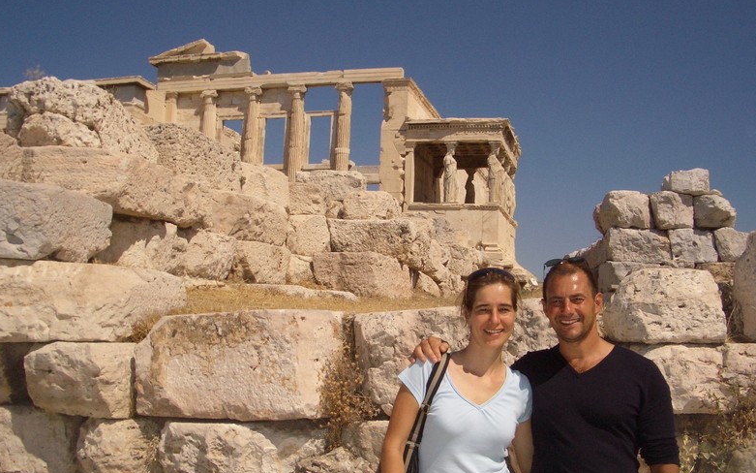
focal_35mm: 38
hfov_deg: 51.5
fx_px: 783
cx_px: 383
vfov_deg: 33.6
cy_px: 225
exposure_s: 1/2000
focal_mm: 5.8
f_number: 4.3
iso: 100
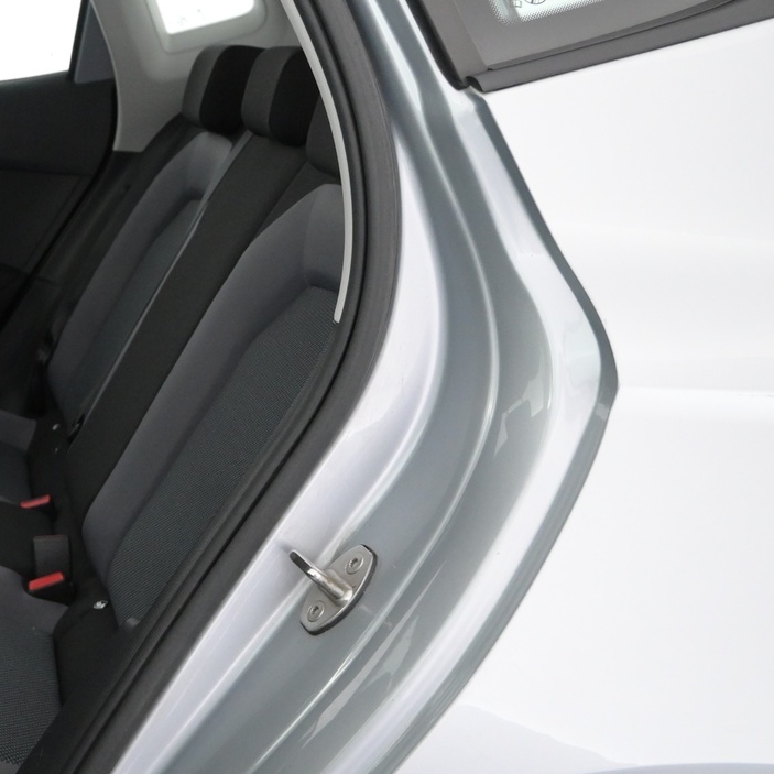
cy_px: 406
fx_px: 1189
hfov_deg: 32.2
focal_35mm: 47
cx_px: -58
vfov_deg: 36.1
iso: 2500
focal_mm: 16
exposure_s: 1/60
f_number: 4
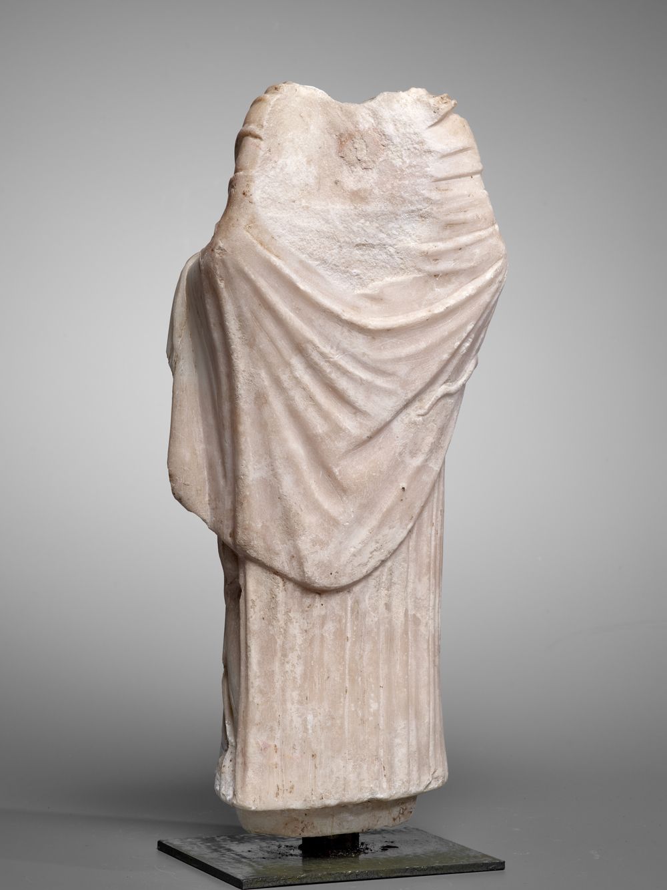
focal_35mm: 63
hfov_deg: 23.3
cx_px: 334
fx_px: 1618
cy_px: 445
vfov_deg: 30.7
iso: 200
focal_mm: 80
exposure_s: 1/60
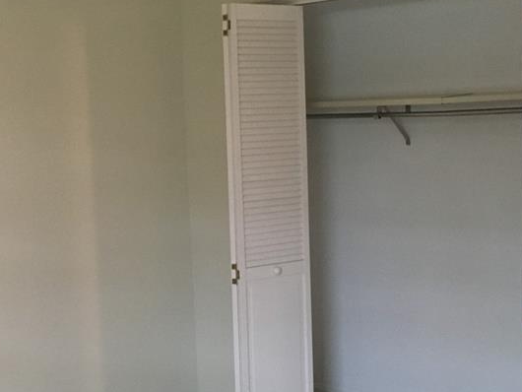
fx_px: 845
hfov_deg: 34.2
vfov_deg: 26.1
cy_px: 181
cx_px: 205
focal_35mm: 56
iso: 250
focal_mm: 4.15
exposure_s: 1/15
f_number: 2.2
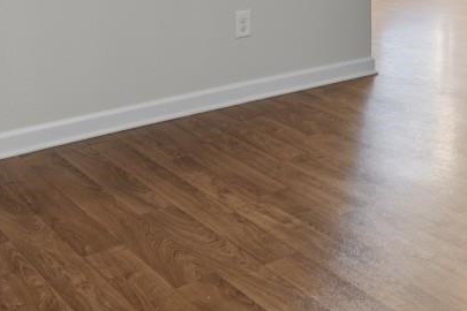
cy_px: -151
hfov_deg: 30.3
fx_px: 778
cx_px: 498
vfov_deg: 19.7
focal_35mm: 60
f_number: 4.5
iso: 100
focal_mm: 10
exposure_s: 1/2
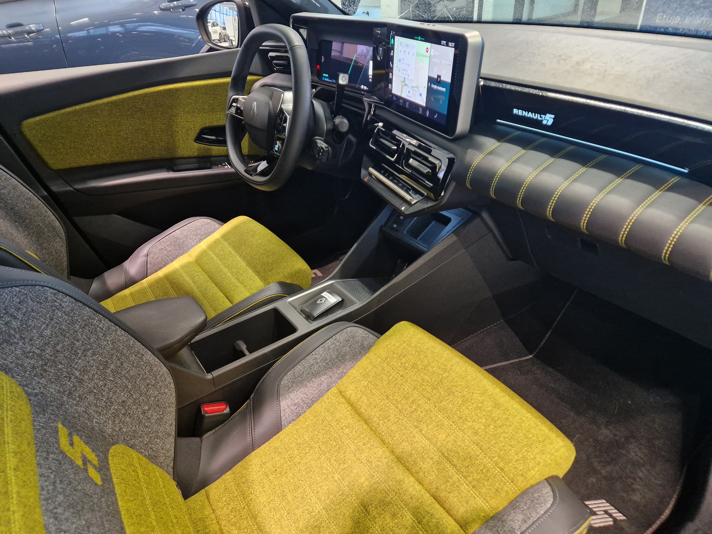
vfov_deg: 58.9
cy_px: 267
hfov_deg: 73.9
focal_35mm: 23
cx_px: 356
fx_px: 473
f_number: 1.8
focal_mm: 5.4
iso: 400
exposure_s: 1/100
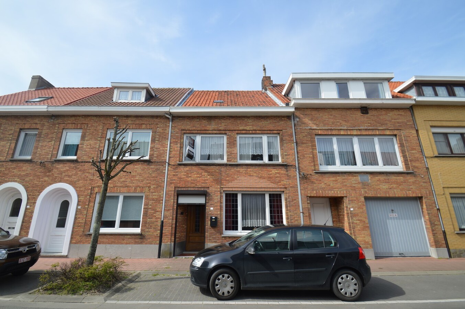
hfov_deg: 53.2
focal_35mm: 36
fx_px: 465
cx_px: 232
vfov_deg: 36.8
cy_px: 154
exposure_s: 1/250
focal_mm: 24
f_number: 8
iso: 100
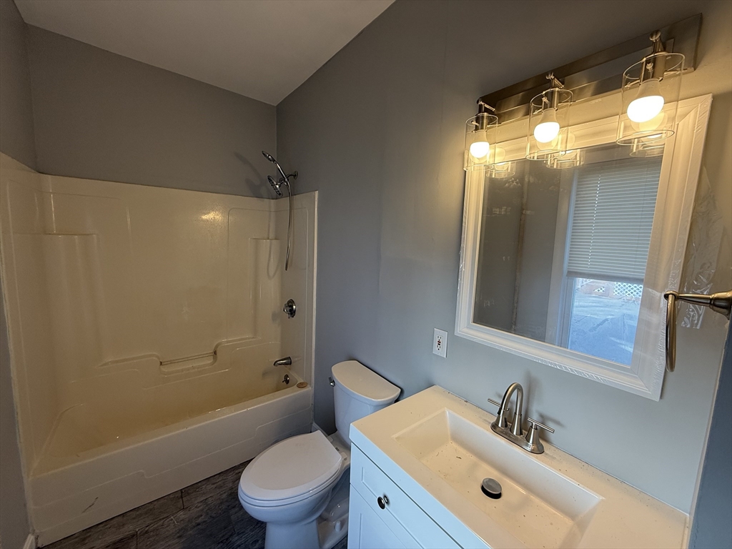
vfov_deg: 85.7
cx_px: 366
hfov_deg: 102.1
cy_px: 274
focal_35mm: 14
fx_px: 296
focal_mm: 2.22
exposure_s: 1/120
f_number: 2.2
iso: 125
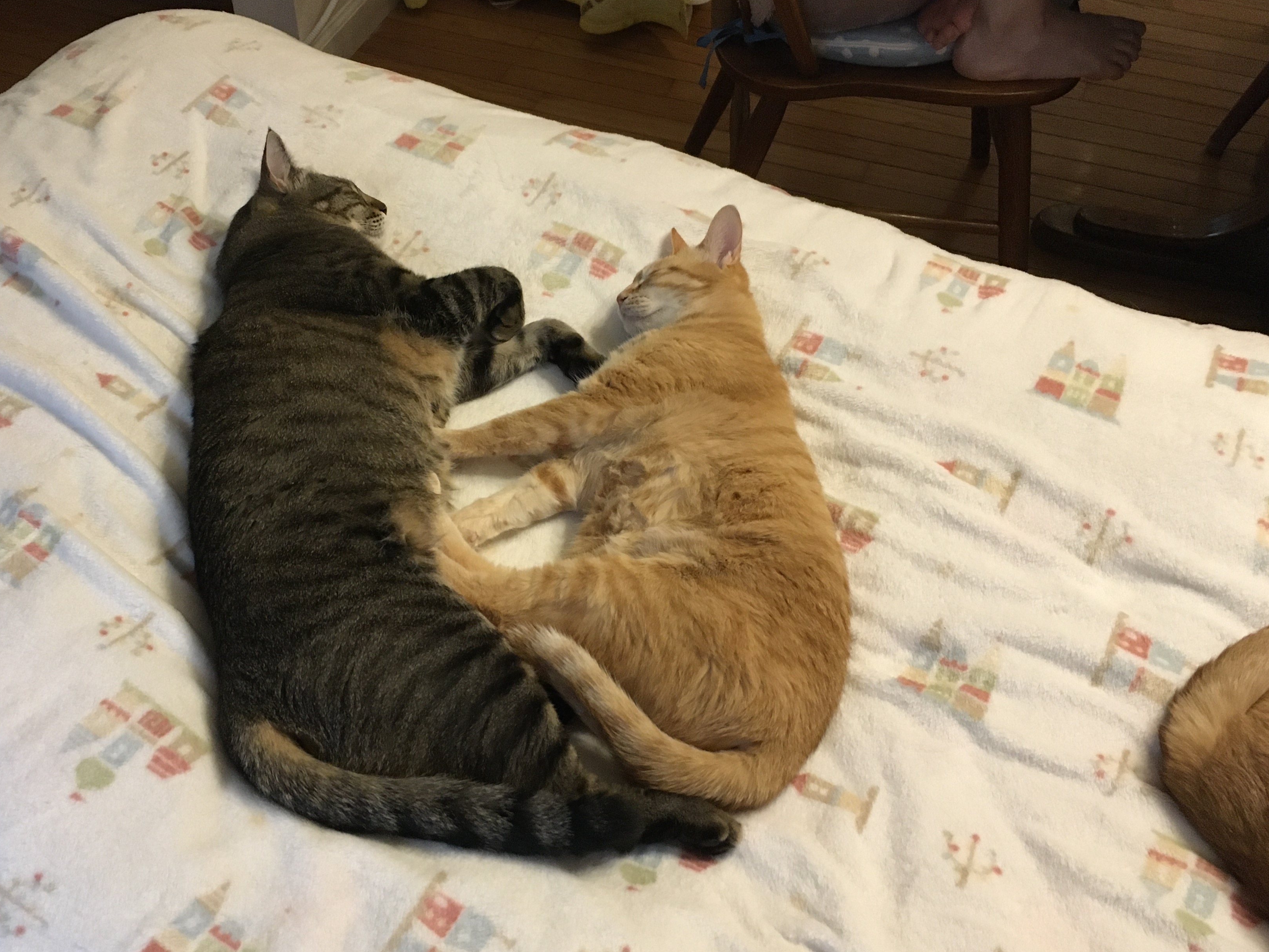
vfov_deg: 39.7
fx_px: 1320
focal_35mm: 36
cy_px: 492
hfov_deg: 51.1
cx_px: 533
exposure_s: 1/30
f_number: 2.2
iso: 200
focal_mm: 4.15
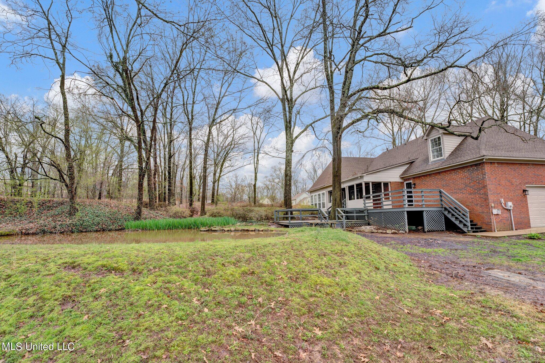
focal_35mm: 15
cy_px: 182
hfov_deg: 100.0
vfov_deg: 76.9
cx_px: 272
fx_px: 229
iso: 400
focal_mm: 15.1
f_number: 8
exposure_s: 1/160
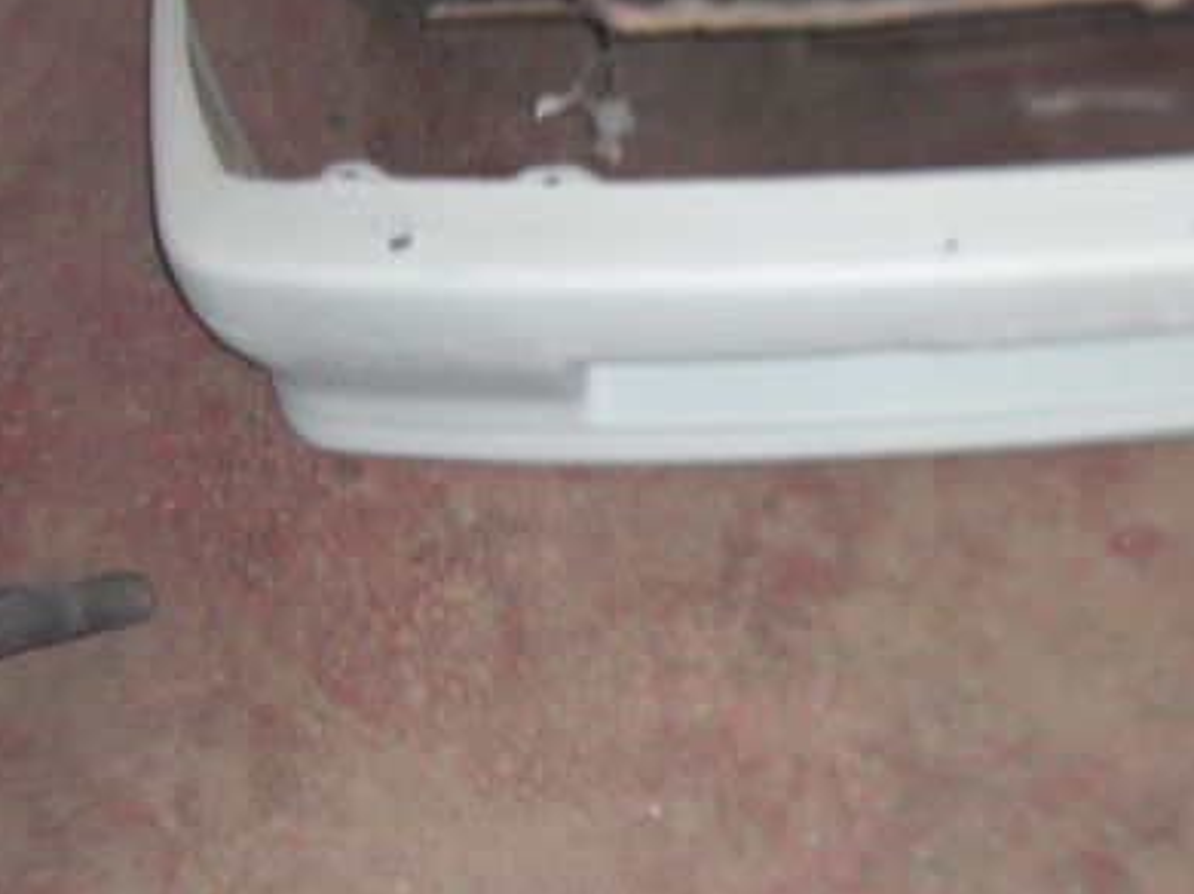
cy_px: 410
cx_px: 909
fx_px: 1586
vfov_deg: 31.5
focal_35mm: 46
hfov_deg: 40.0
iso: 200
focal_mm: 4.9
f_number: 2.6
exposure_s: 1/60
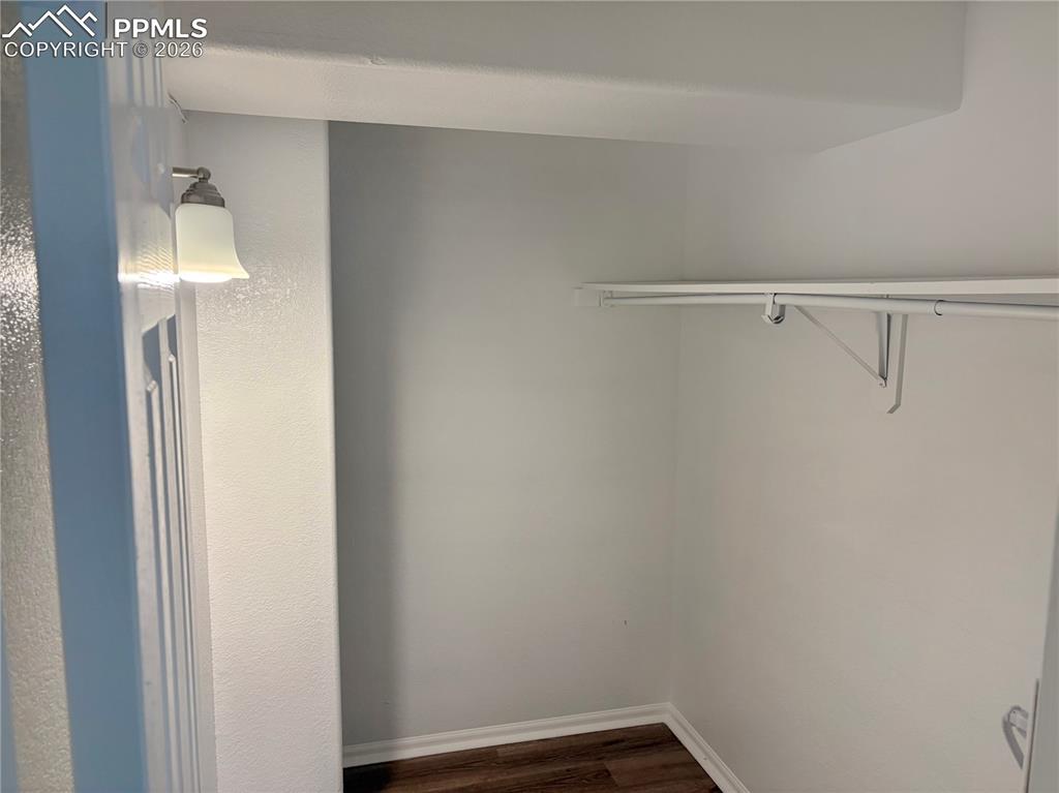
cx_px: 530
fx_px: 795
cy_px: 396
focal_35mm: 26
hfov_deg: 67.3
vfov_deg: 53.0
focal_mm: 5.96
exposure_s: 1/60
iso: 200
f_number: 1.6
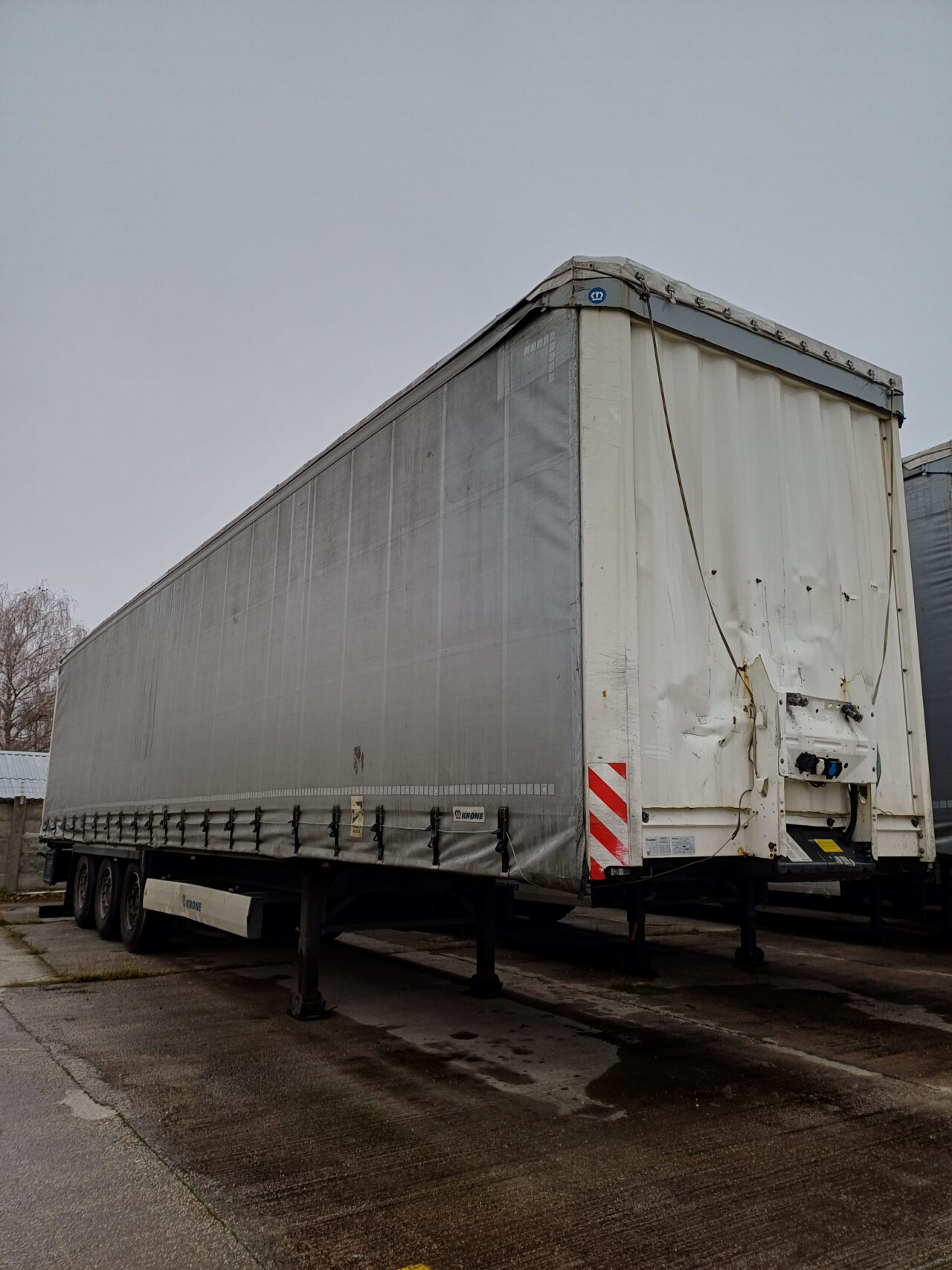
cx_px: 476
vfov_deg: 69.4
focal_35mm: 25
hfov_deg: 54.9
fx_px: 917
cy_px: 635
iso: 50
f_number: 1.8
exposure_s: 1/100
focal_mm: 4.65
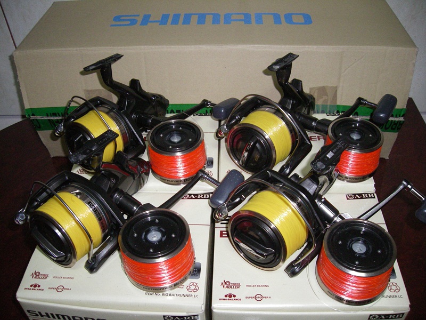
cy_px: 160
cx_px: 213
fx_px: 468
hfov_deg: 49.0
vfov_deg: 37.7
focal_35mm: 38
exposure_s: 1/50
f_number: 2.7
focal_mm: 6.2
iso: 400
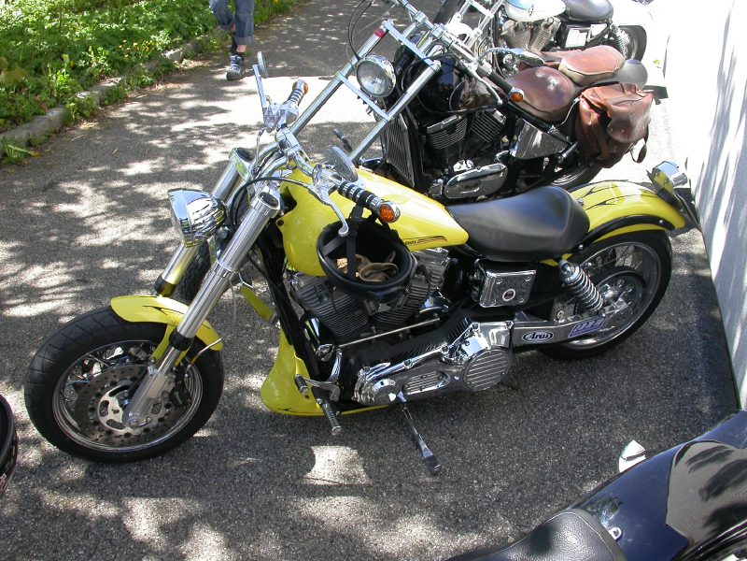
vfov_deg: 37.7
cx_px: 374
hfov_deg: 49.0
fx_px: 820
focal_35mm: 38
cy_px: 280
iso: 100
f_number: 4.7
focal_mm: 7.85
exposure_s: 1/139
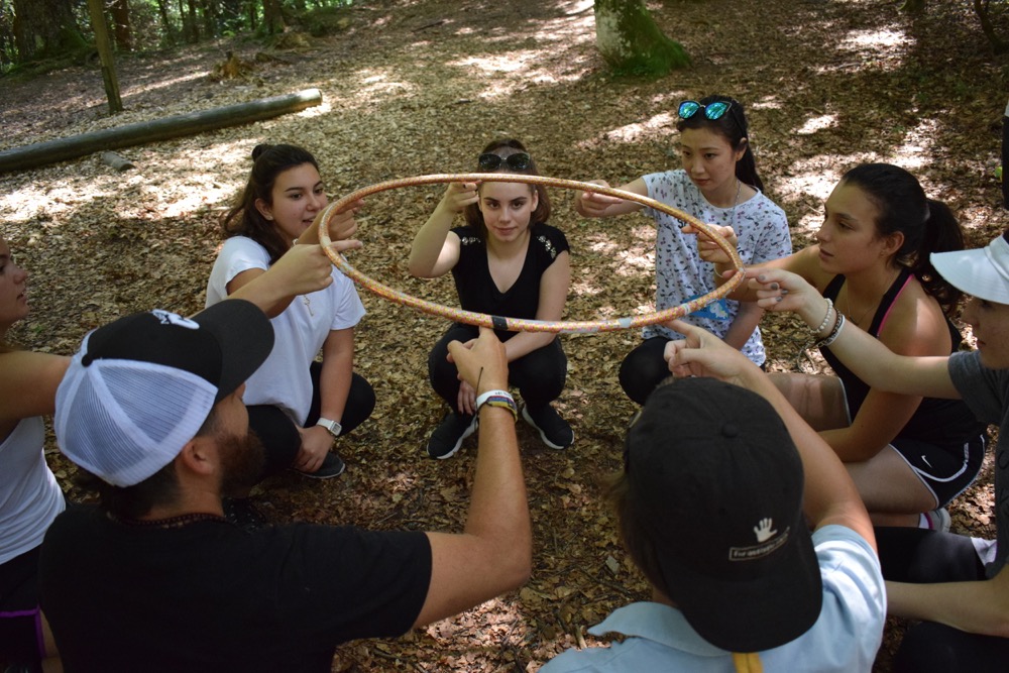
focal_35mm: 32
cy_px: 336
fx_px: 883
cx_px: 504
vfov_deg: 41.7
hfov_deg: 59.5
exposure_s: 1/500
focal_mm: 21
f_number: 3.8
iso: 2800
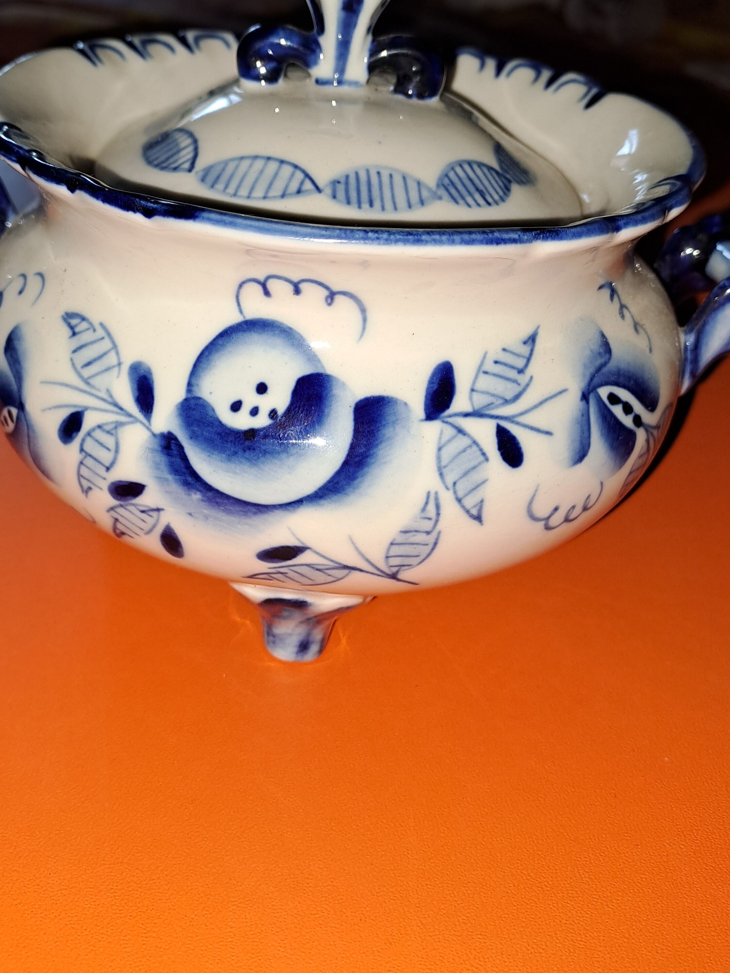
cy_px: 371
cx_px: 323
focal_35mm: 35
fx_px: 984
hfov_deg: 40.6
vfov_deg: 52.1
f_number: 1.8
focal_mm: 4.65
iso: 50
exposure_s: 1/100
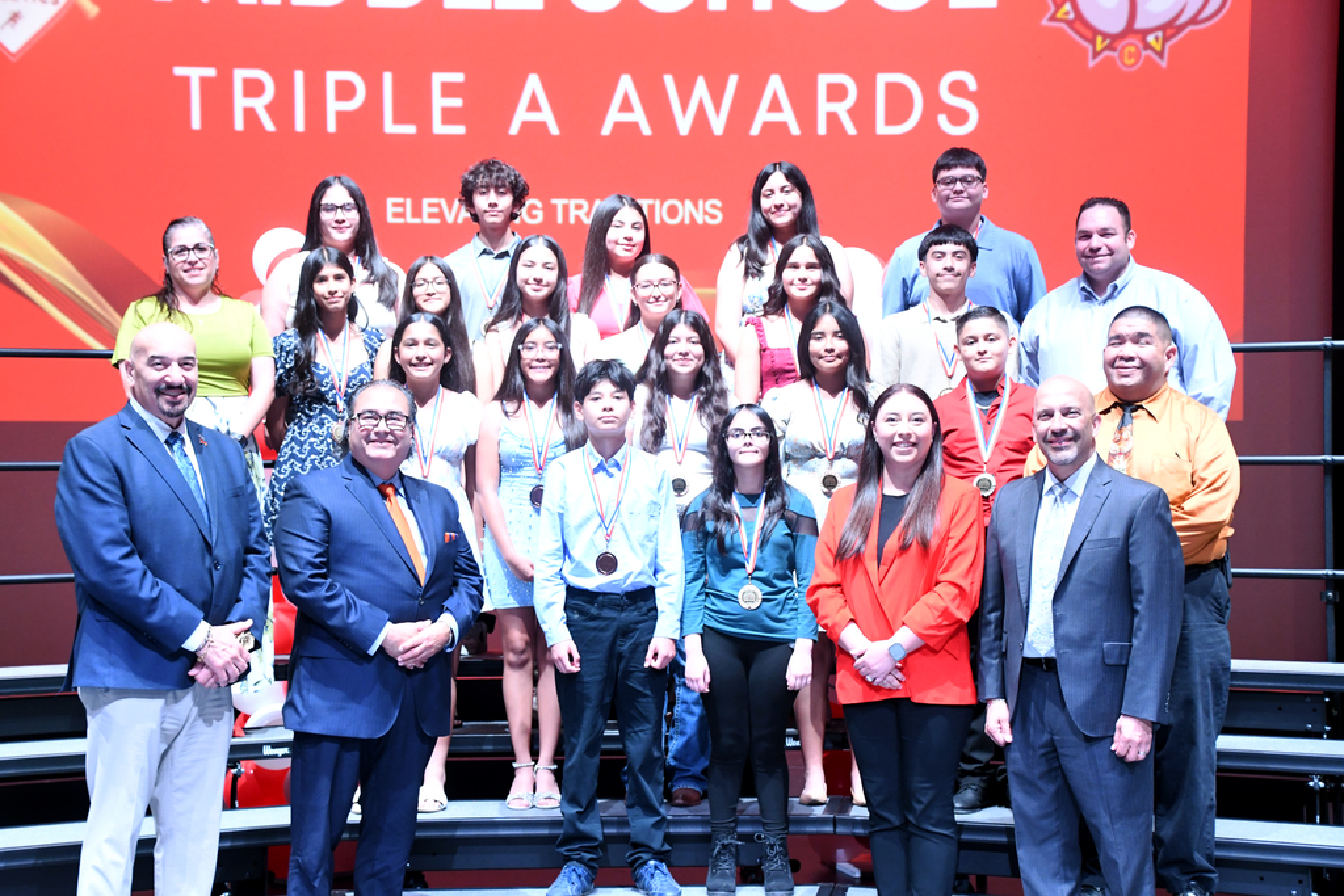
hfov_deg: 30.5
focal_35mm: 66
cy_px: 448
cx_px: 672
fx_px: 2464
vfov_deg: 20.6
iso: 2500
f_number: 5.6
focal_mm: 44
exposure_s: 1/60
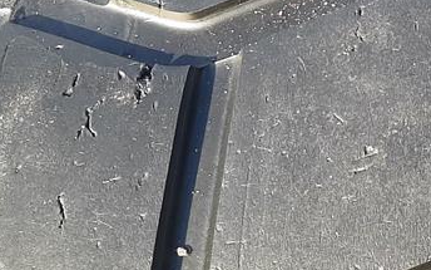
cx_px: 487
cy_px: -43
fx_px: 1128
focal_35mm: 96
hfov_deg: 20.5
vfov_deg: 13.3
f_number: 1.7
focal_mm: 3.93
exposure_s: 1/400
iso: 40
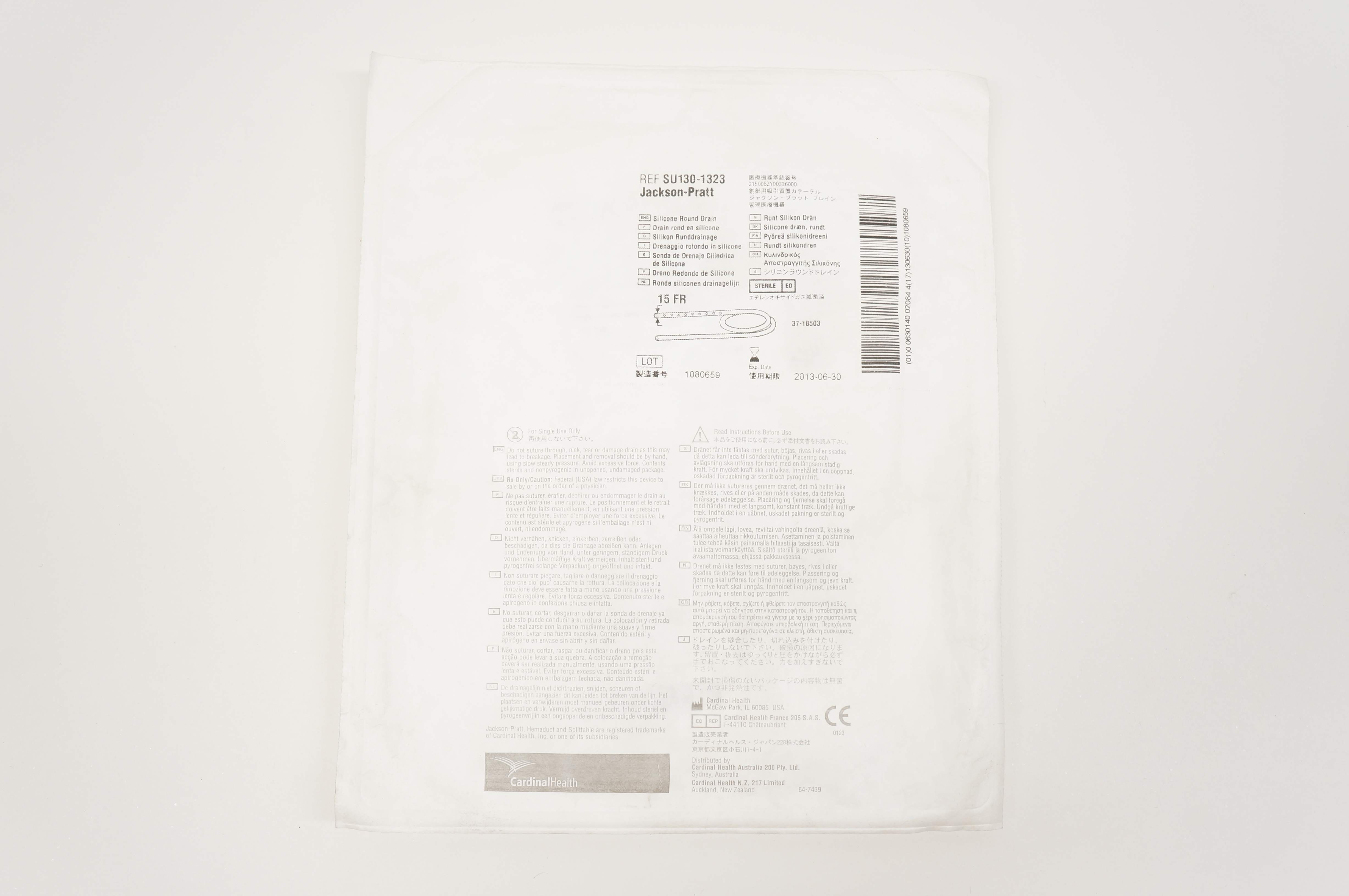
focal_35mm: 32
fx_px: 1179
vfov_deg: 41.6
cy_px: 448
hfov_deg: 59.5
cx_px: 674
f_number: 6.3
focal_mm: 21
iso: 400
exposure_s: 1/60
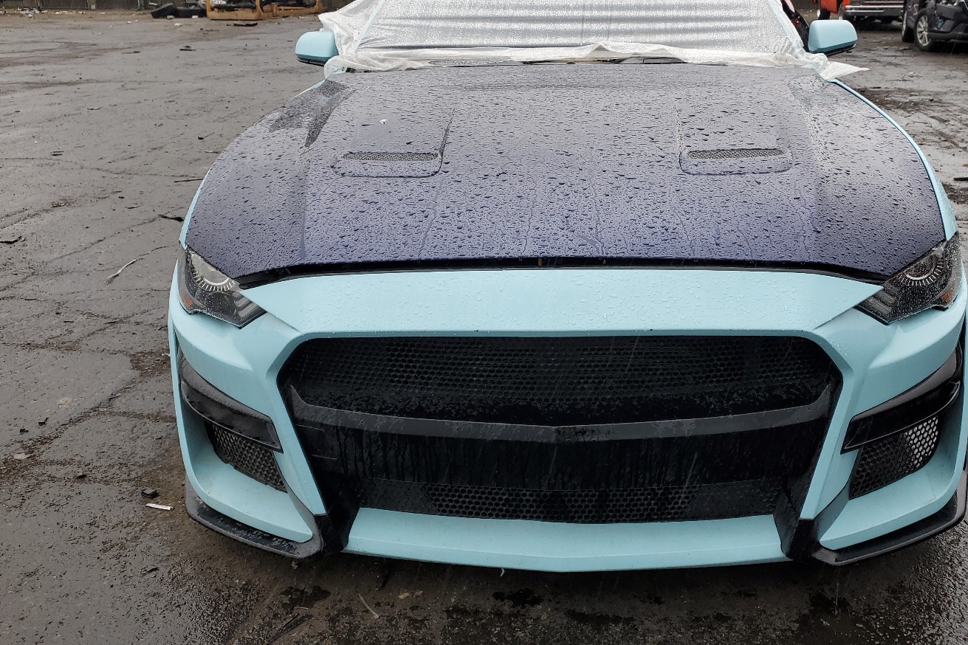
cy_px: 274
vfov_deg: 39.9
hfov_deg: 56.8
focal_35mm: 33
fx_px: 887
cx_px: 574
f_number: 1.5
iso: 50
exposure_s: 1/120
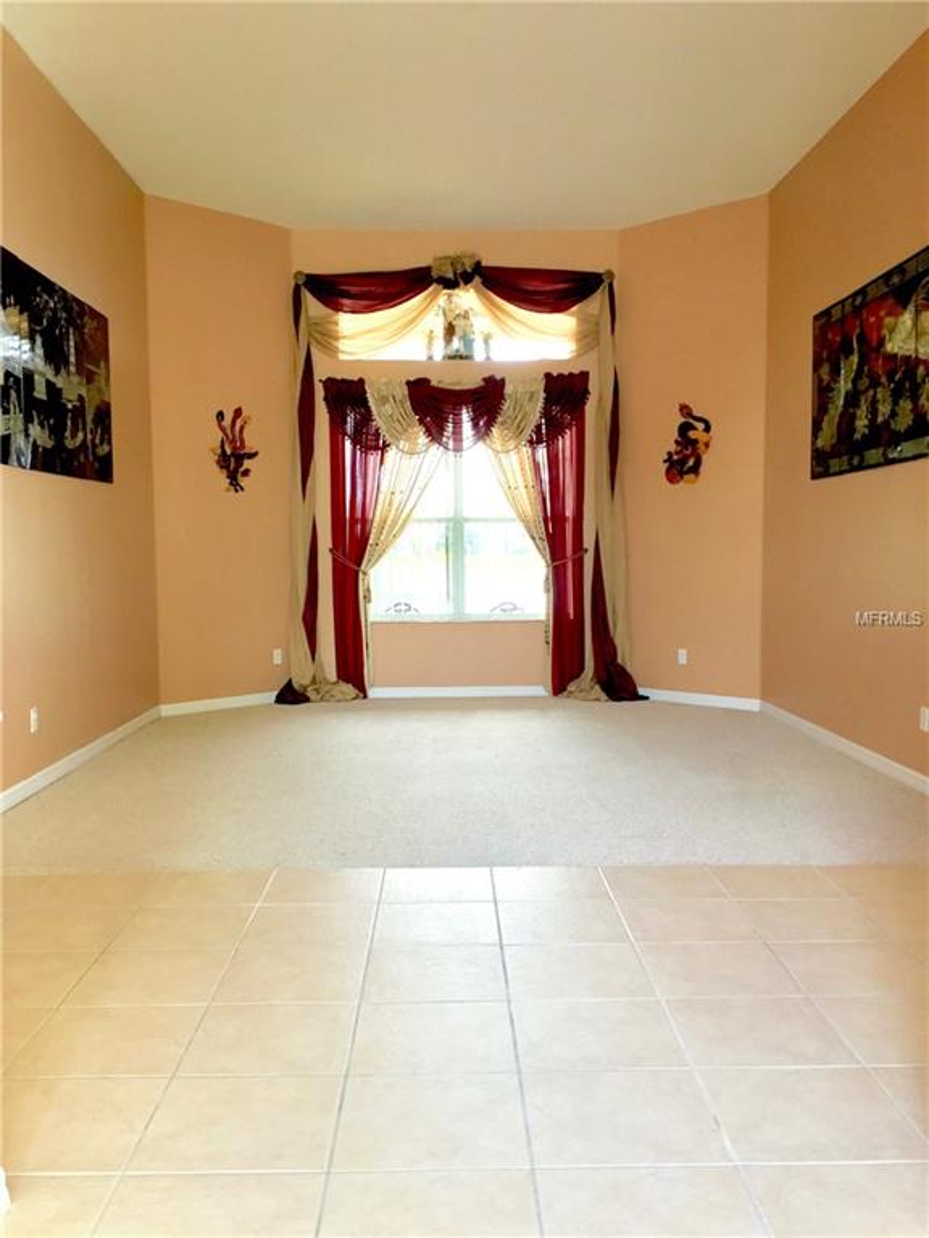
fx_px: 1109
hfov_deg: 45.4
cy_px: 619
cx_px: 464
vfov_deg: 58.4
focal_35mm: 31
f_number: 2.4
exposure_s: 1/30
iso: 50
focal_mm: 3.3
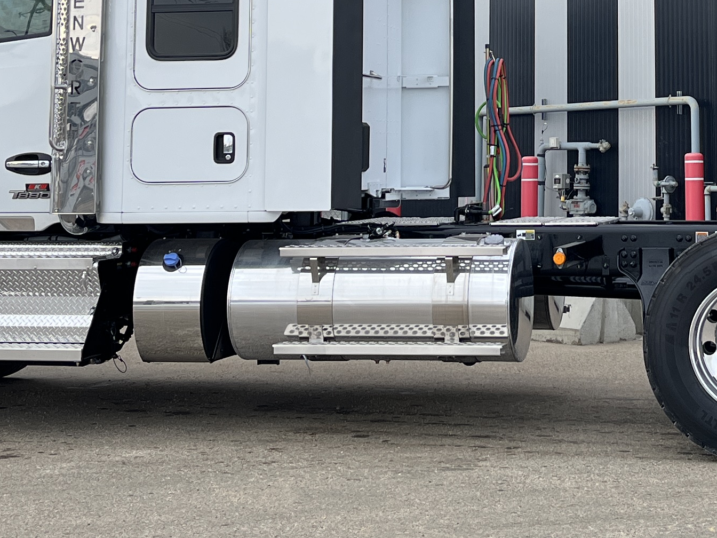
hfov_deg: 24.7
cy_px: -52
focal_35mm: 78
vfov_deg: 18.2
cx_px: 557
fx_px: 1616
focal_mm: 5.1
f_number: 1.6
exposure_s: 1/1355
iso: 50
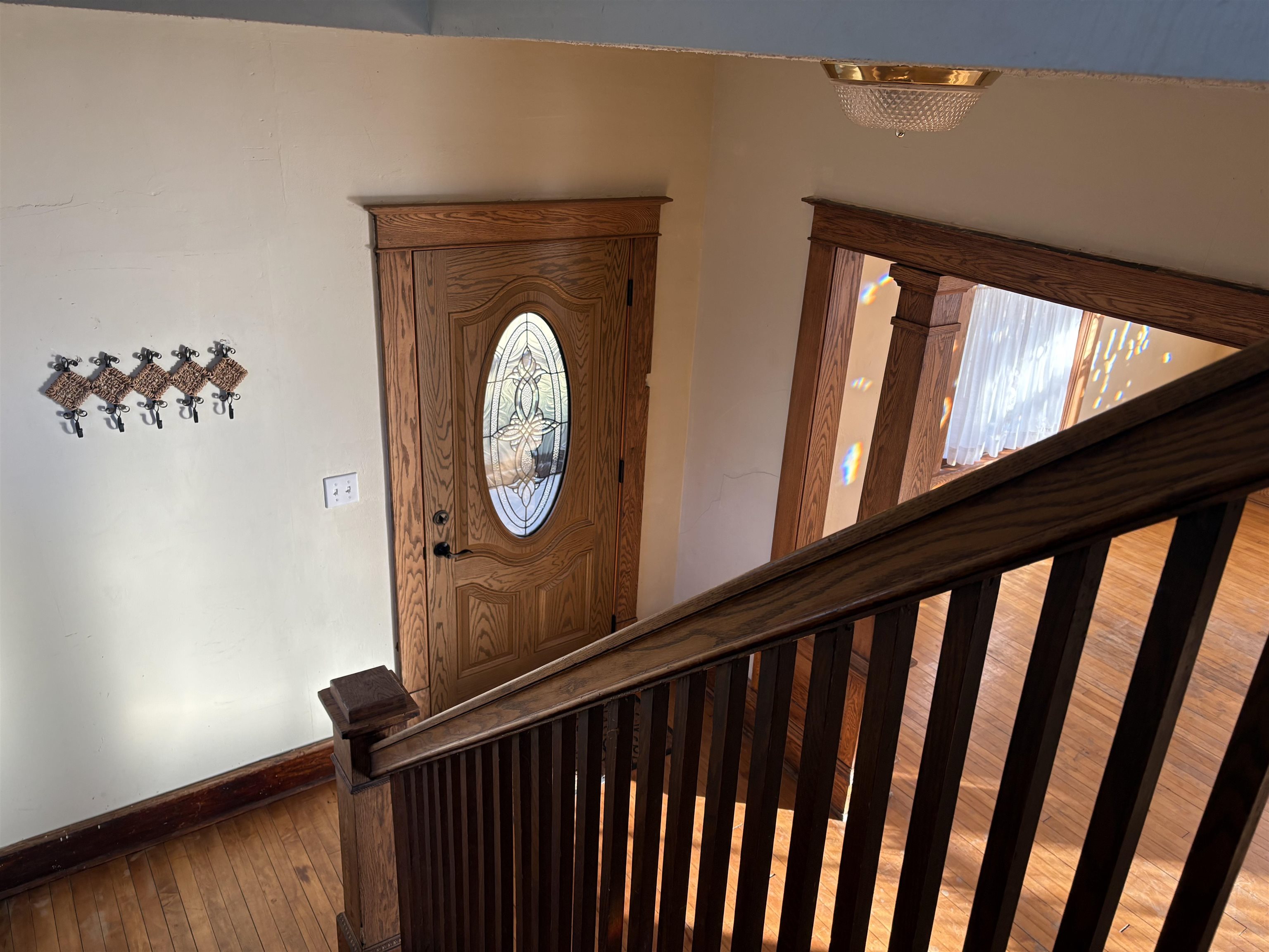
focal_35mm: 26
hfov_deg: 67.3
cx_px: 634
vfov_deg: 53.1
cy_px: 476
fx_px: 953
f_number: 1.6
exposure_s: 1/122
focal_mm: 5.96
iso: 100
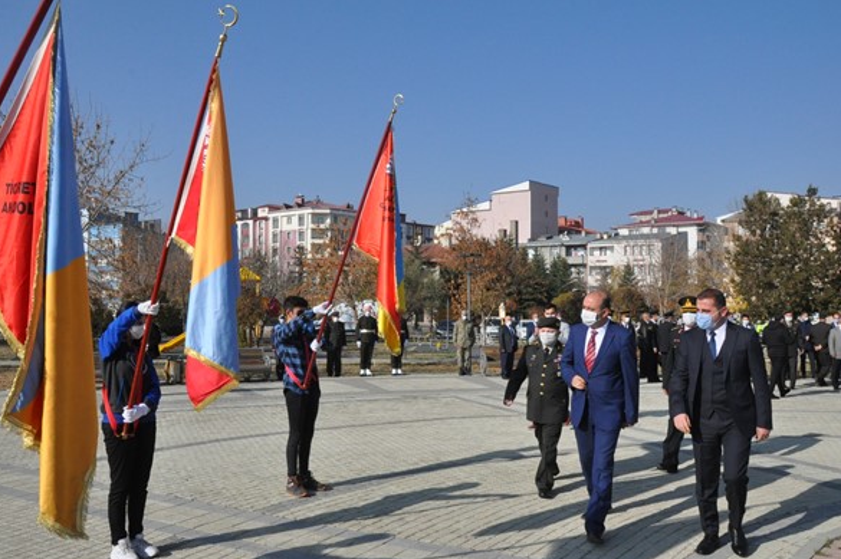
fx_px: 700
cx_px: 388
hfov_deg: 61.9
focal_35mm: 30
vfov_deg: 43.5
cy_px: 286
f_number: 16
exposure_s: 1/1000
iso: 1600
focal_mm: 18
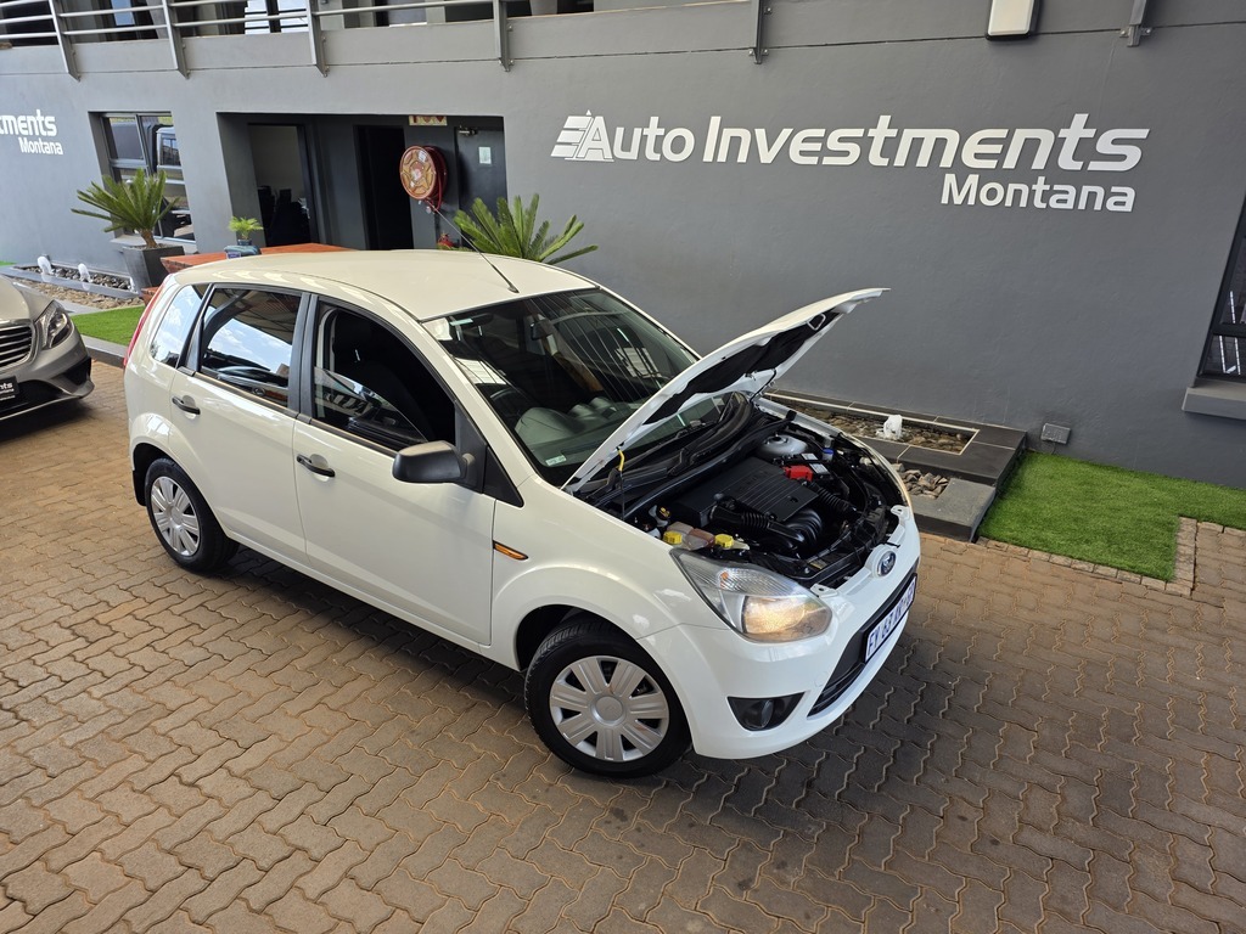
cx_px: 623
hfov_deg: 73.9
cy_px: 467
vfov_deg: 58.9
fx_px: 828
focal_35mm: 23
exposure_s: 1/180
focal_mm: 6.25
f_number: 1.7
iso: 40
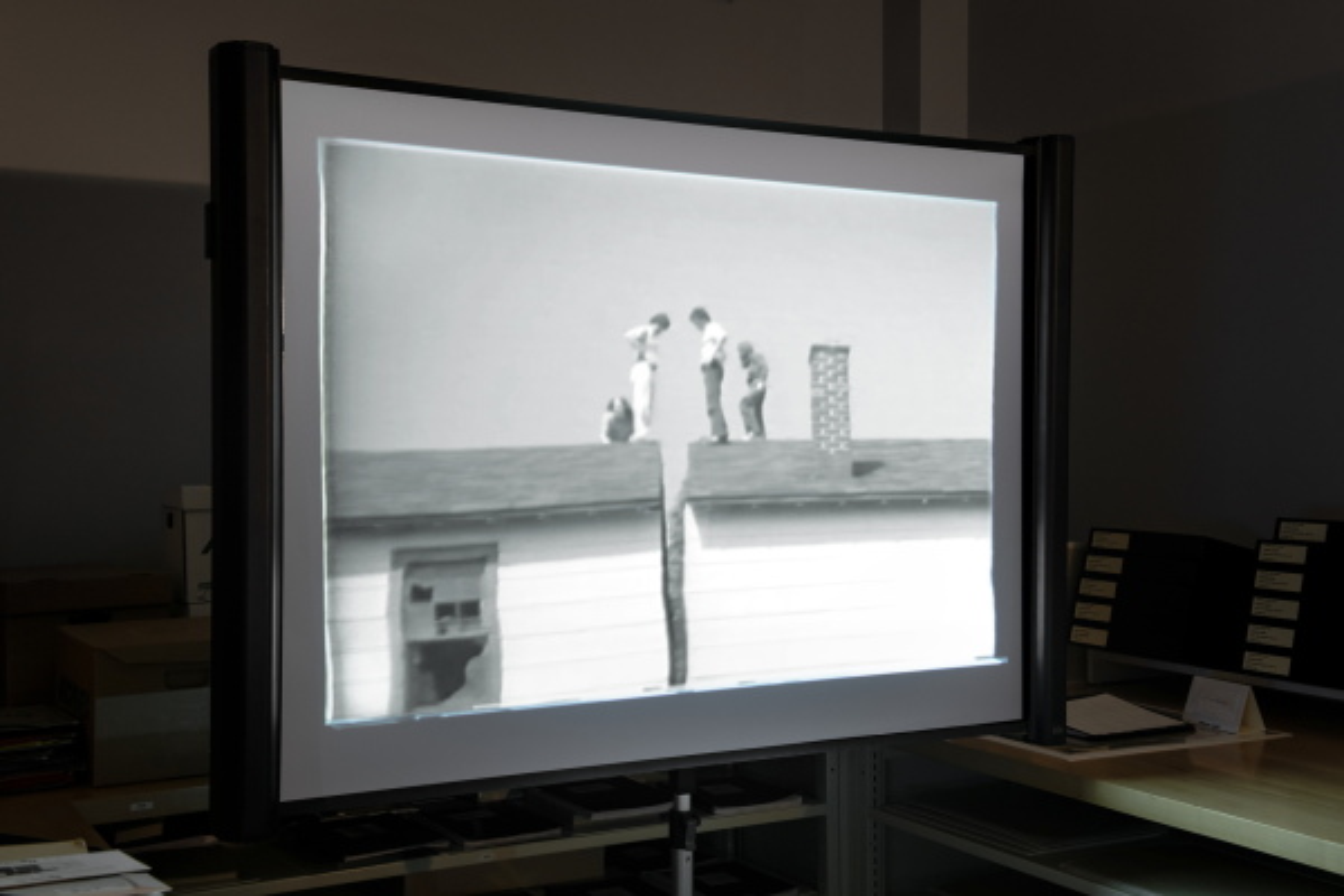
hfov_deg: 44.5
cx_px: 672
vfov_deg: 30.5
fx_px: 1643
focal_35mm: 44
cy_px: 448
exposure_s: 1/4
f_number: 10
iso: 400
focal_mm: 44
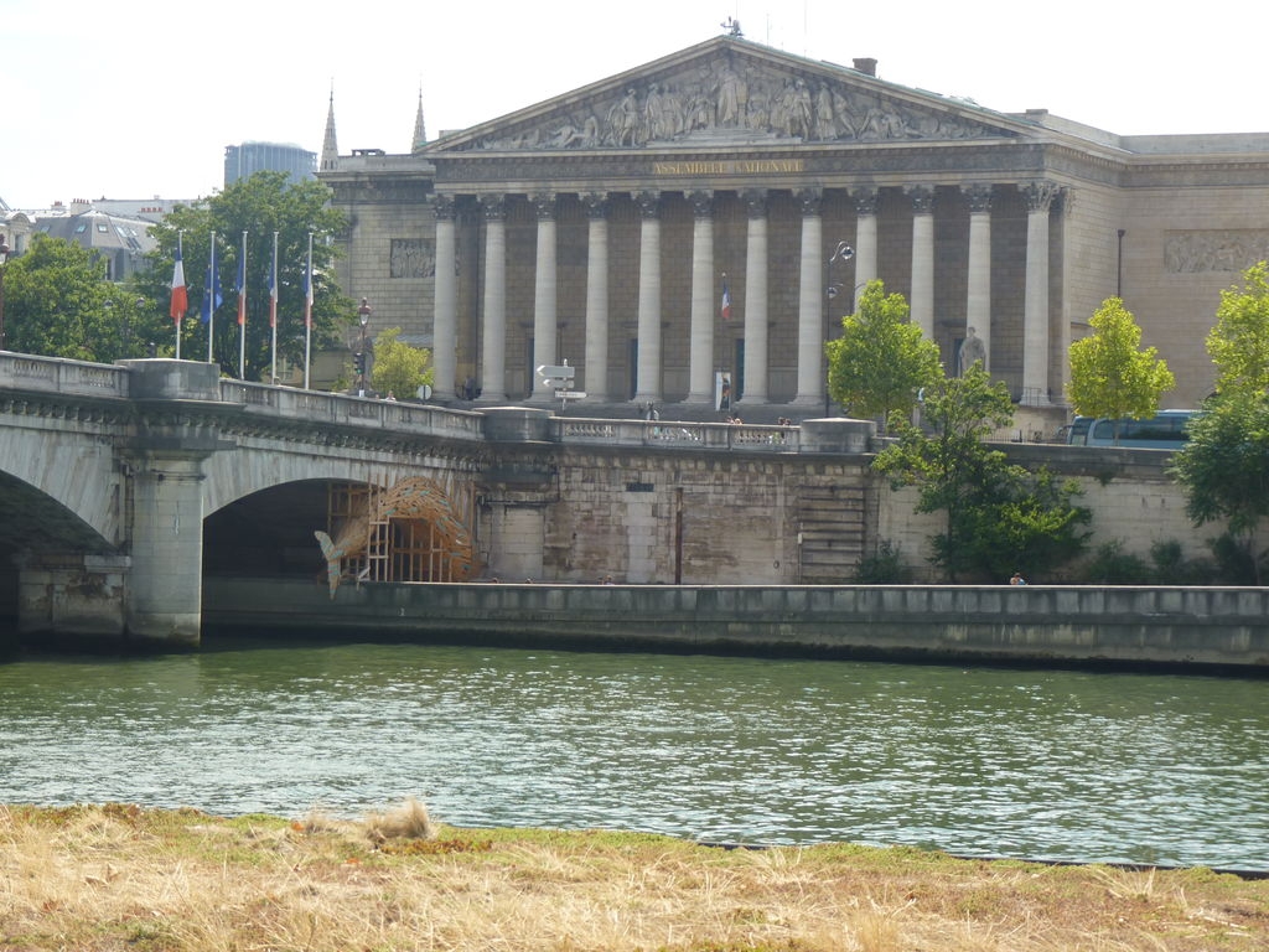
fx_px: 3849
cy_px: 476
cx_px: 634
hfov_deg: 18.7
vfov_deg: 14.1
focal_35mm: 105
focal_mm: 18.7
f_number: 4
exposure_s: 1/125
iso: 80
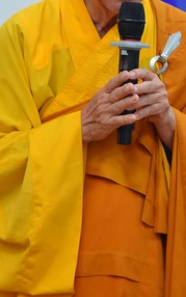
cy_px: 26
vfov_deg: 10.5
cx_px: 144
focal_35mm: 199
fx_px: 1612
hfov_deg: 6.6
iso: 800
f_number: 4.5
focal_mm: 86
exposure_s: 1/200
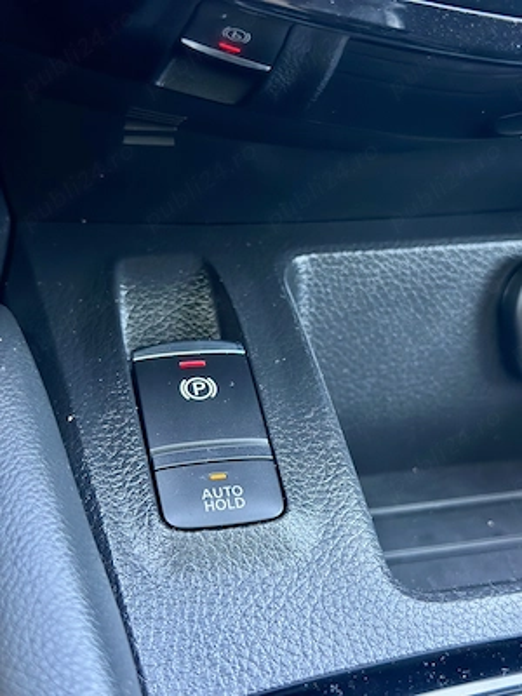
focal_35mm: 48
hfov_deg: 30.3
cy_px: 348
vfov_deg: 39.7
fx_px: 965
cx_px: 261
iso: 160
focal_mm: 6.86
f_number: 1.78
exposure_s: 1/56
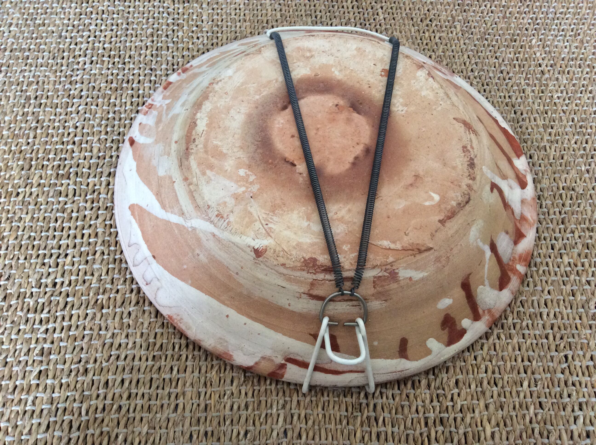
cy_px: 222
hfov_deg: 56.9
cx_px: 298
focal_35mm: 32
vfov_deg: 44.1
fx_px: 550
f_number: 2.4
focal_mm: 3.3
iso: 160
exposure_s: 1/25
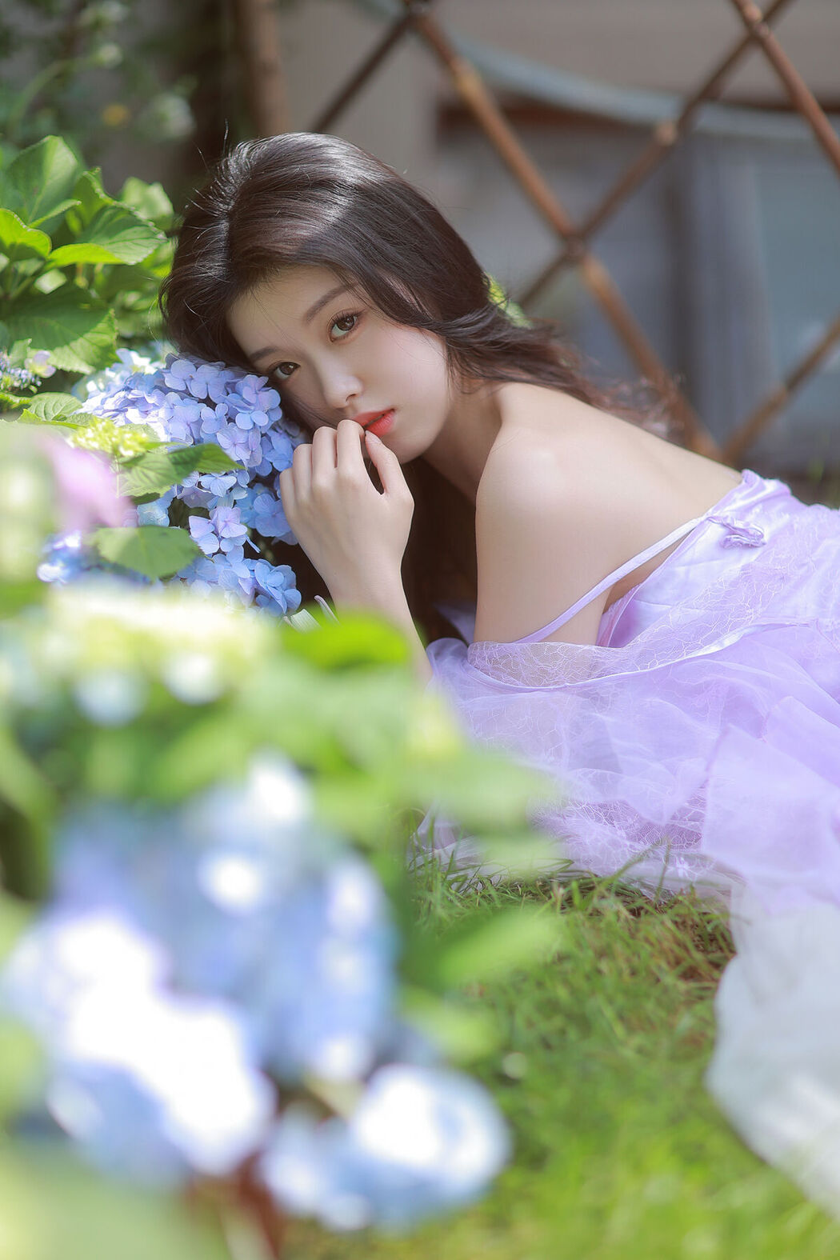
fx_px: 2975
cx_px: 420
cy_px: 630
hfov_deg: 16.1
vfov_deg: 23.9
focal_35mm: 85
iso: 100
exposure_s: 1/1600
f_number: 1.6
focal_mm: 85
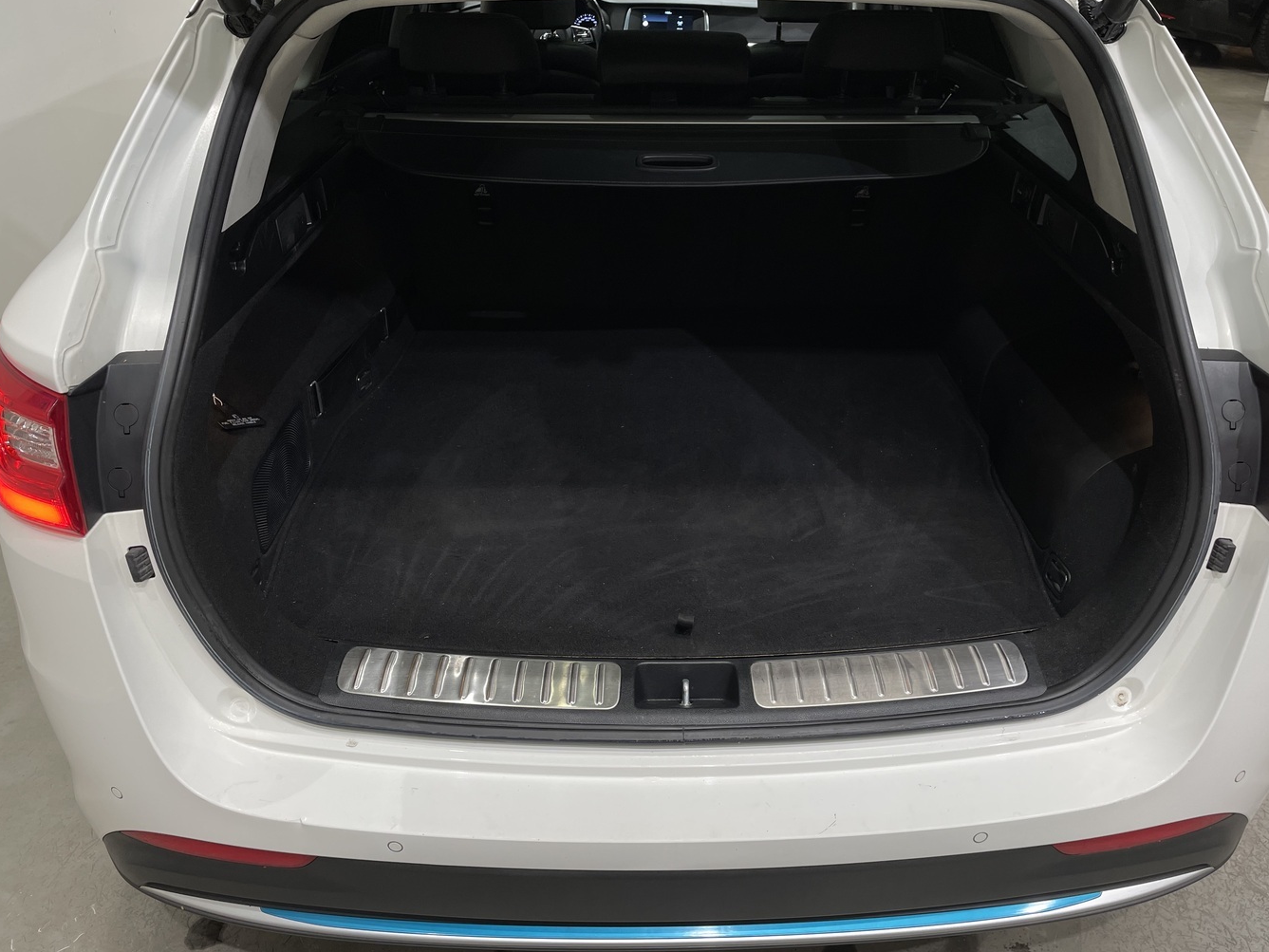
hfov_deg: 63.4
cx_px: 679
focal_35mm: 28
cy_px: 462
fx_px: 1027
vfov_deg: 49.7
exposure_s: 1/100
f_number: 1.6
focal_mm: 4.2
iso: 50
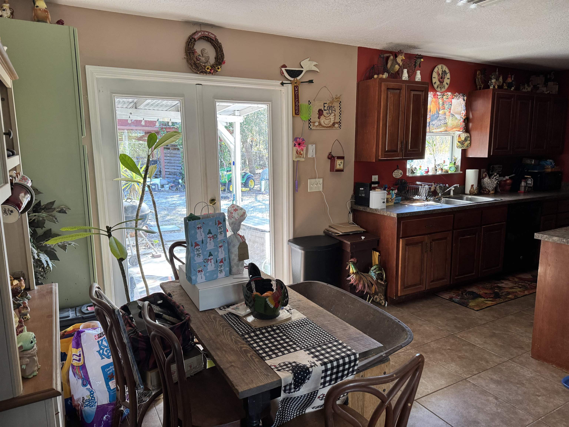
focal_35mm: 24
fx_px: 394
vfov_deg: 56.8
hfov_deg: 71.6
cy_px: 214
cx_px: 284
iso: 200
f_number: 1.78
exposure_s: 1/121
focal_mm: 6.76
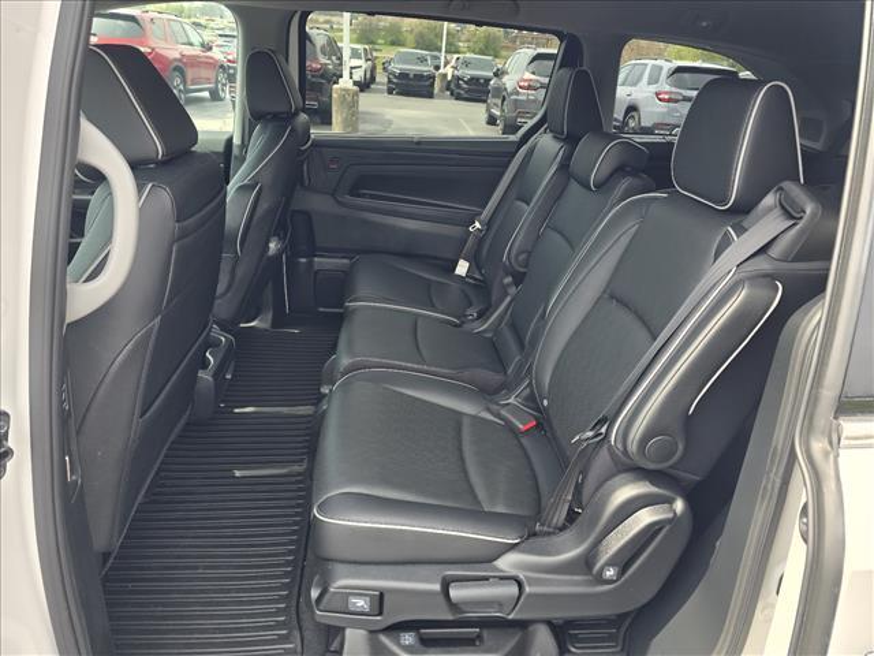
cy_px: 328
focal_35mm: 23
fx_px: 581
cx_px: 437
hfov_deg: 73.9
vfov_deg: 58.9
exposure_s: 1/182
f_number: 1.7
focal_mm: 6.3
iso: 25
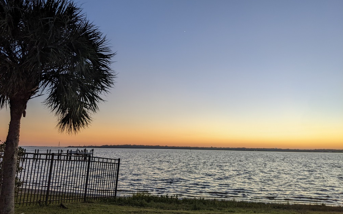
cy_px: 88
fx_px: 271
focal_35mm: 29
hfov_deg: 64.6
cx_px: 170
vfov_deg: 43.0
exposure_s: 1/38.3
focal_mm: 4.44
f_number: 1.8
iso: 37
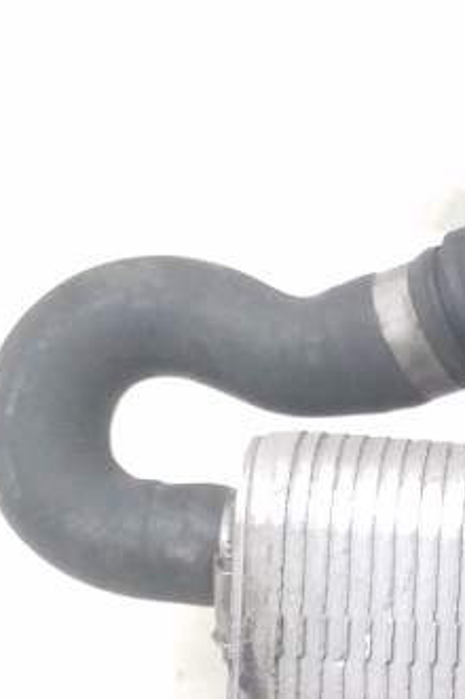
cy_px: 642
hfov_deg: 13.7
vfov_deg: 22.8
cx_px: 884
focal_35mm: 87
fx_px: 1689
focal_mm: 3.6
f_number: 1.9
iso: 250
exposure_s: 1/50
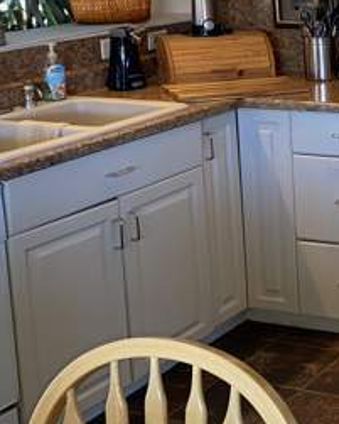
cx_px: 509
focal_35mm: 81
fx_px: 1015
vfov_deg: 23.3
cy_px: 111
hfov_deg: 17.1
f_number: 1.8
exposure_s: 1/36
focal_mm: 4.25
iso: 32
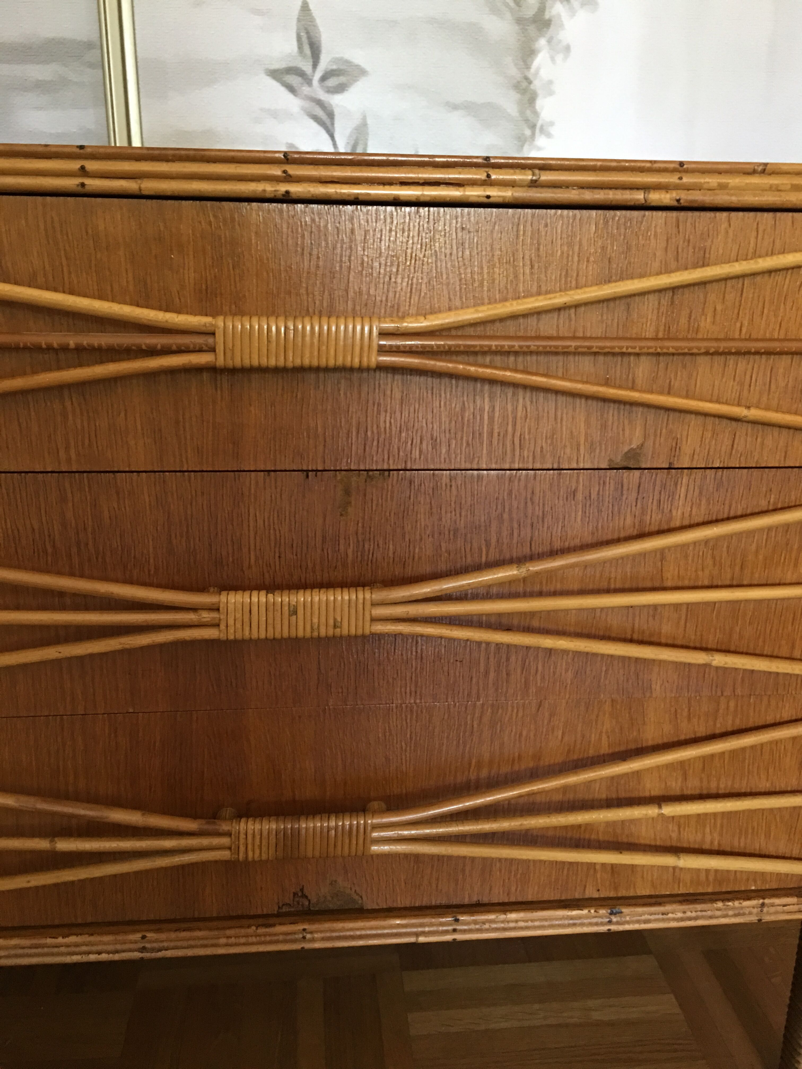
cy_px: 534
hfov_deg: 48.2
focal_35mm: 29
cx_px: 401
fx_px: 896
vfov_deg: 61.7
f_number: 2.2
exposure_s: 1/10
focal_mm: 4.15
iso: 80
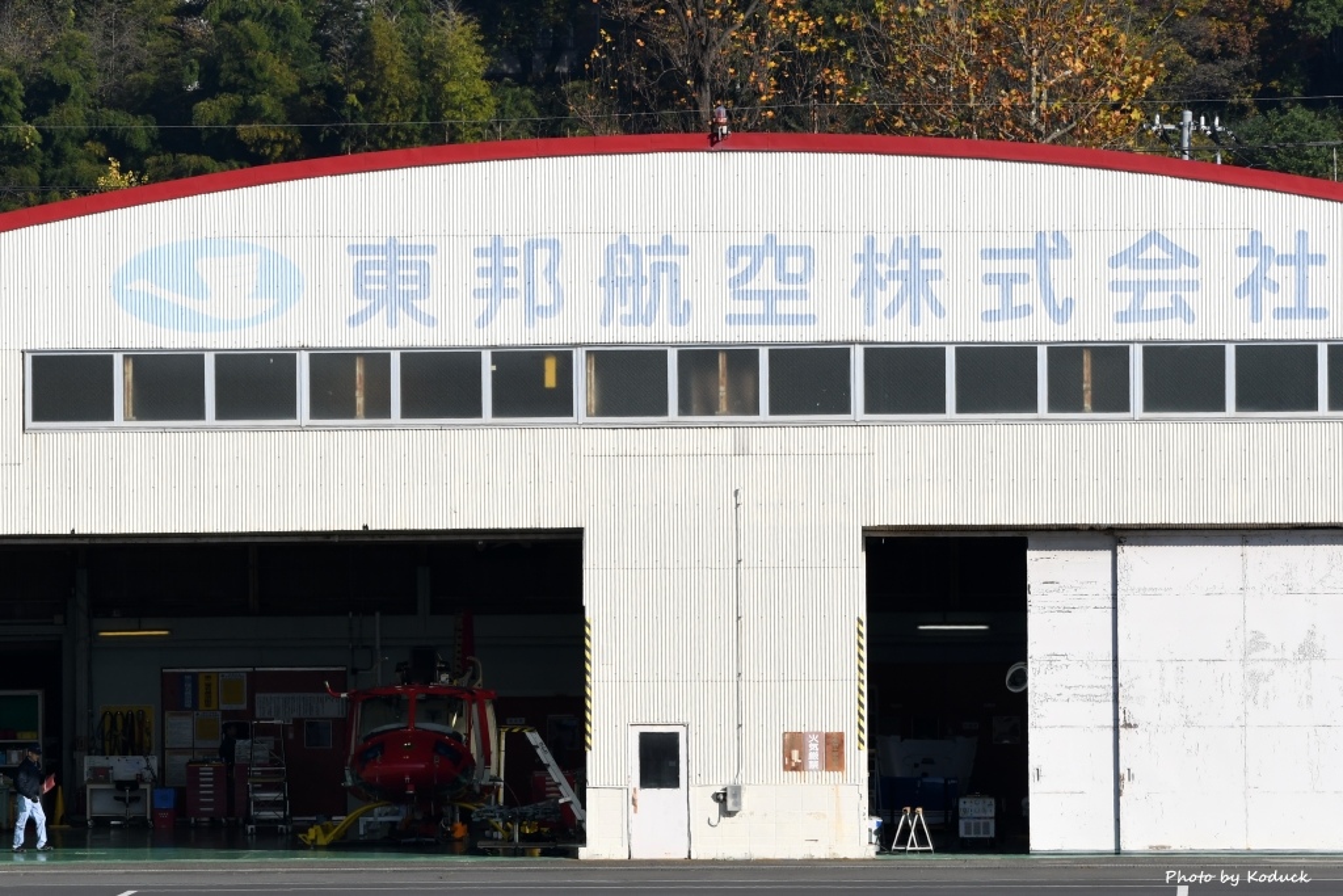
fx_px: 12871
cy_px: 448
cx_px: 672
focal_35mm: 345
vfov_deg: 4.0
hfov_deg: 6.0
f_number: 8
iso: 400
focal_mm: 230
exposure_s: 1/1250
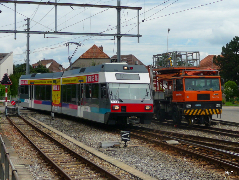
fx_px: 345
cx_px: 120
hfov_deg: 38.2
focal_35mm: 50
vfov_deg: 29.1
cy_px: 90
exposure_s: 1/1000
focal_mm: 8.5
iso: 100
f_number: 4.2
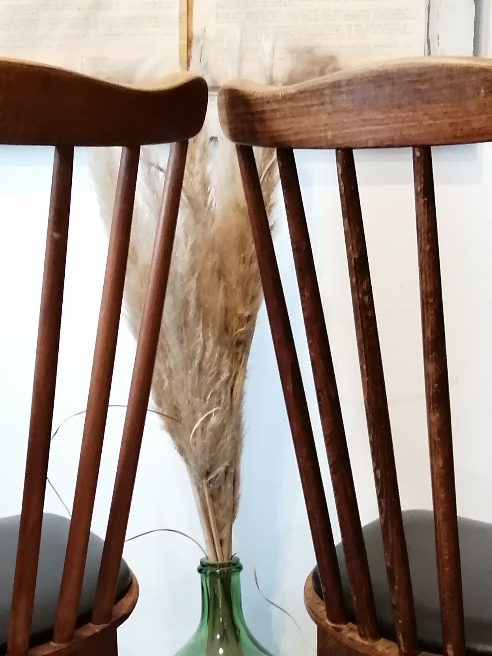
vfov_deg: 28.8
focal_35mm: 65
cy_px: 576
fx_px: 1232
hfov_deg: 22.6
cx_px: 263
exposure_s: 1/20
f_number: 1.8
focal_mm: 3.46
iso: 400
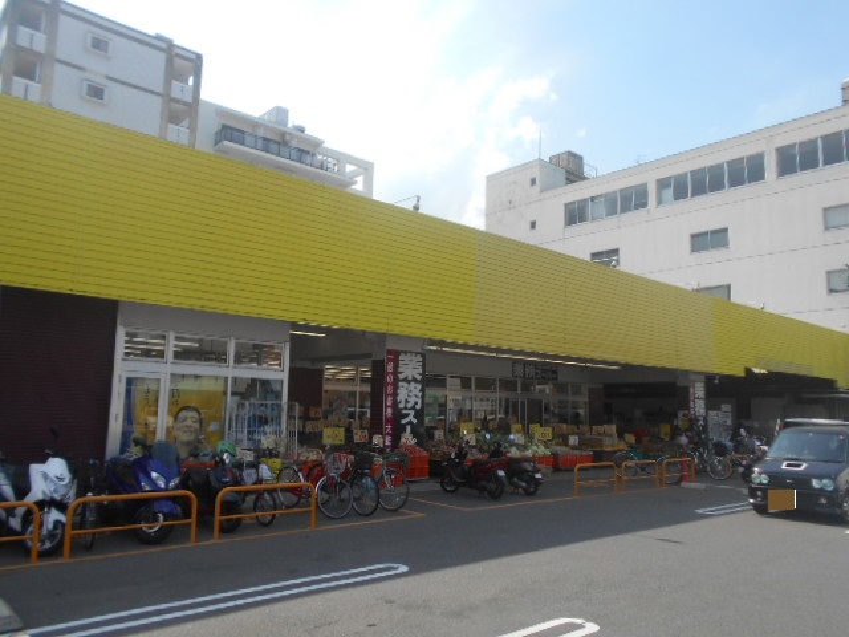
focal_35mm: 26
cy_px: 318
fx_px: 638
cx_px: 424
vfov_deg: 53.1
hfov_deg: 67.3
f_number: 3.2
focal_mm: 4.6
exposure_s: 1/1000
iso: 80
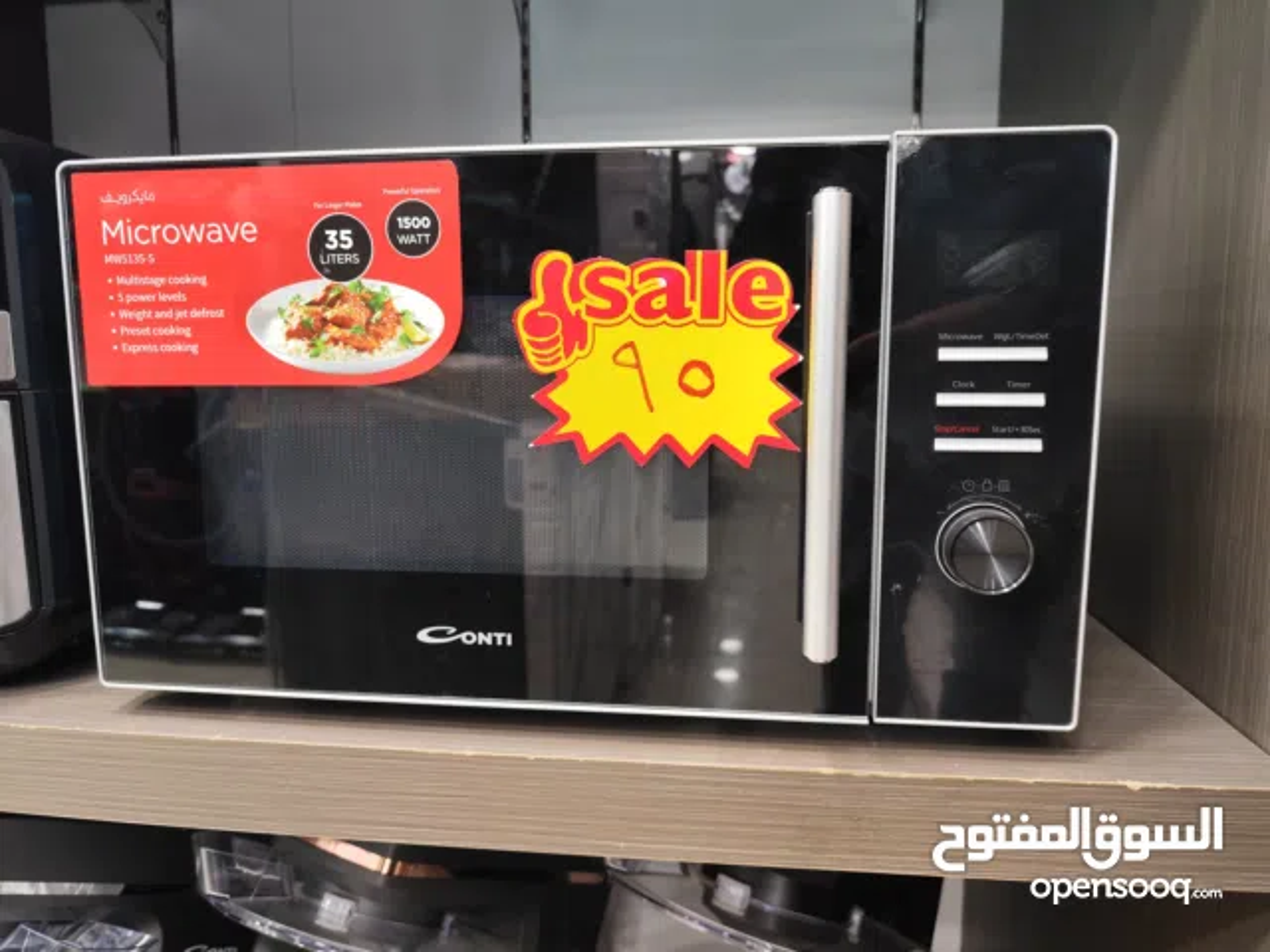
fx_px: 844
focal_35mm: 23
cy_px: 476
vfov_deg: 58.9
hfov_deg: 73.9
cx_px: 635
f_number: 1.65
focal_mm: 6.14
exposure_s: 1/50
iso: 250
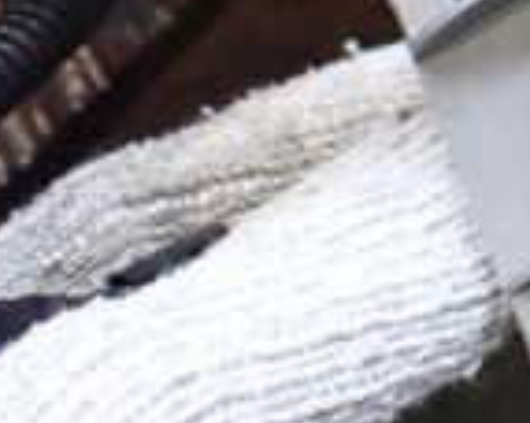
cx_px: 1001
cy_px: -249
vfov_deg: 11.9
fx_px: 1927
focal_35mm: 123
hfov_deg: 13.7
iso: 800
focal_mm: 5.4
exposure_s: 1/125
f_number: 2.3
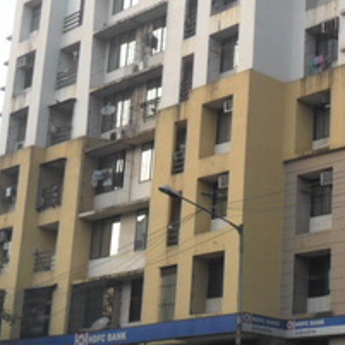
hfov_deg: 18.9
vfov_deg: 19.3
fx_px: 1015
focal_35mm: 90
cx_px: 330
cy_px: 156
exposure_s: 1/60
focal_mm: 5.7
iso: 100
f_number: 3.7
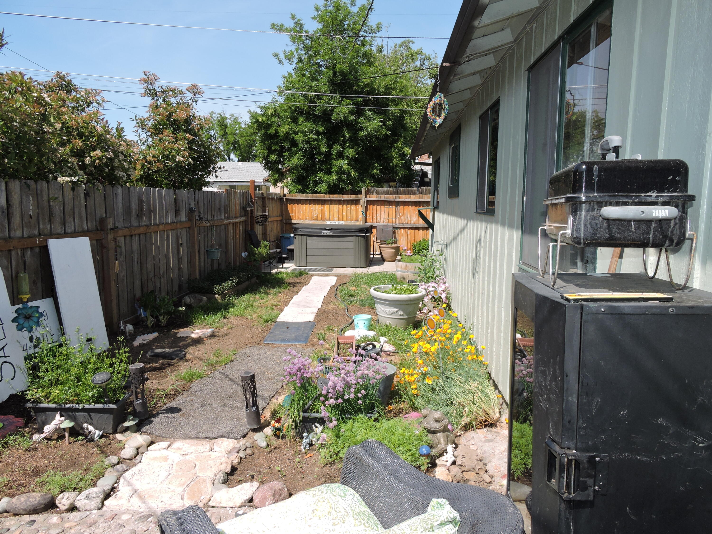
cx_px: 356
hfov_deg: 71.6
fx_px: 494
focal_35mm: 24
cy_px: 267
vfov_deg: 56.8
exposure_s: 1/800
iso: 100
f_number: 3.3
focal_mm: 4.3
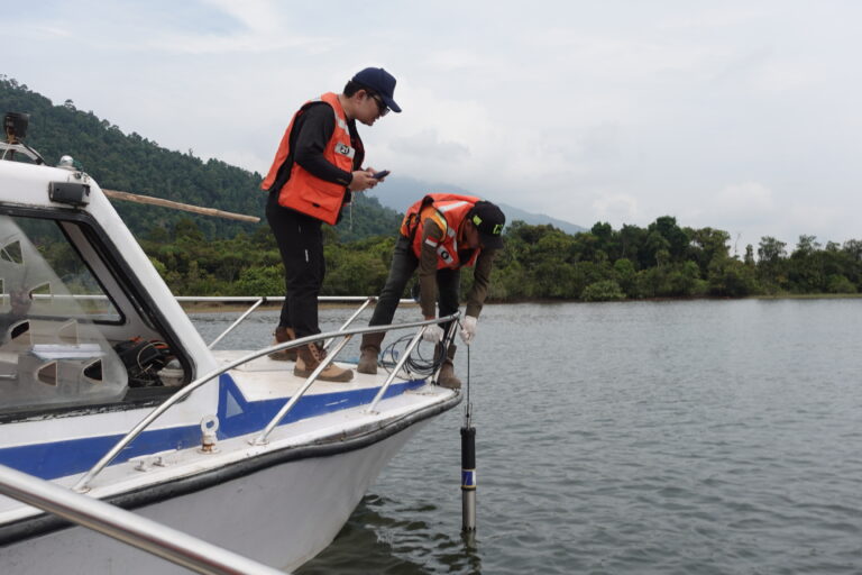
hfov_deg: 49.6
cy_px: 288
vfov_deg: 34.2
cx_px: 431
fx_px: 934
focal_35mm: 39
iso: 125
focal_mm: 14.87
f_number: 4.5
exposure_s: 1/100
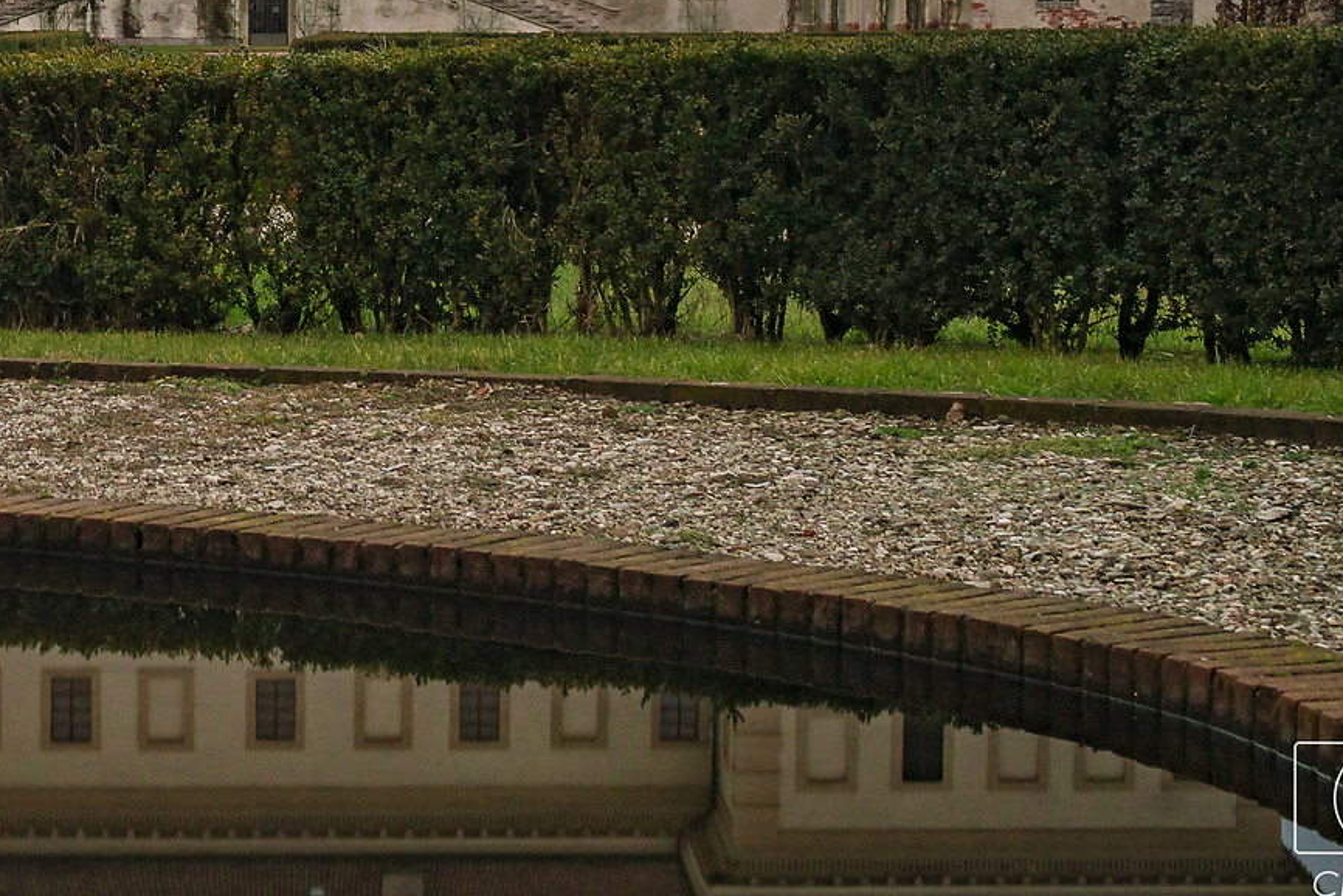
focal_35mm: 97
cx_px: -290
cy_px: -256
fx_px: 3620
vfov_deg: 13.6
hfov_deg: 19.7
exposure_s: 30
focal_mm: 35
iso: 200
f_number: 11
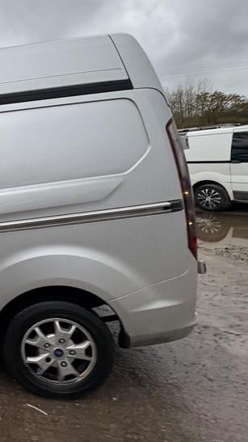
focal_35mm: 25
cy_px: 192
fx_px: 293
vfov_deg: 73.7
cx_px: -110
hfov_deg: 30.1
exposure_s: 1/99
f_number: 2.2
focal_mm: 2.22
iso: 200
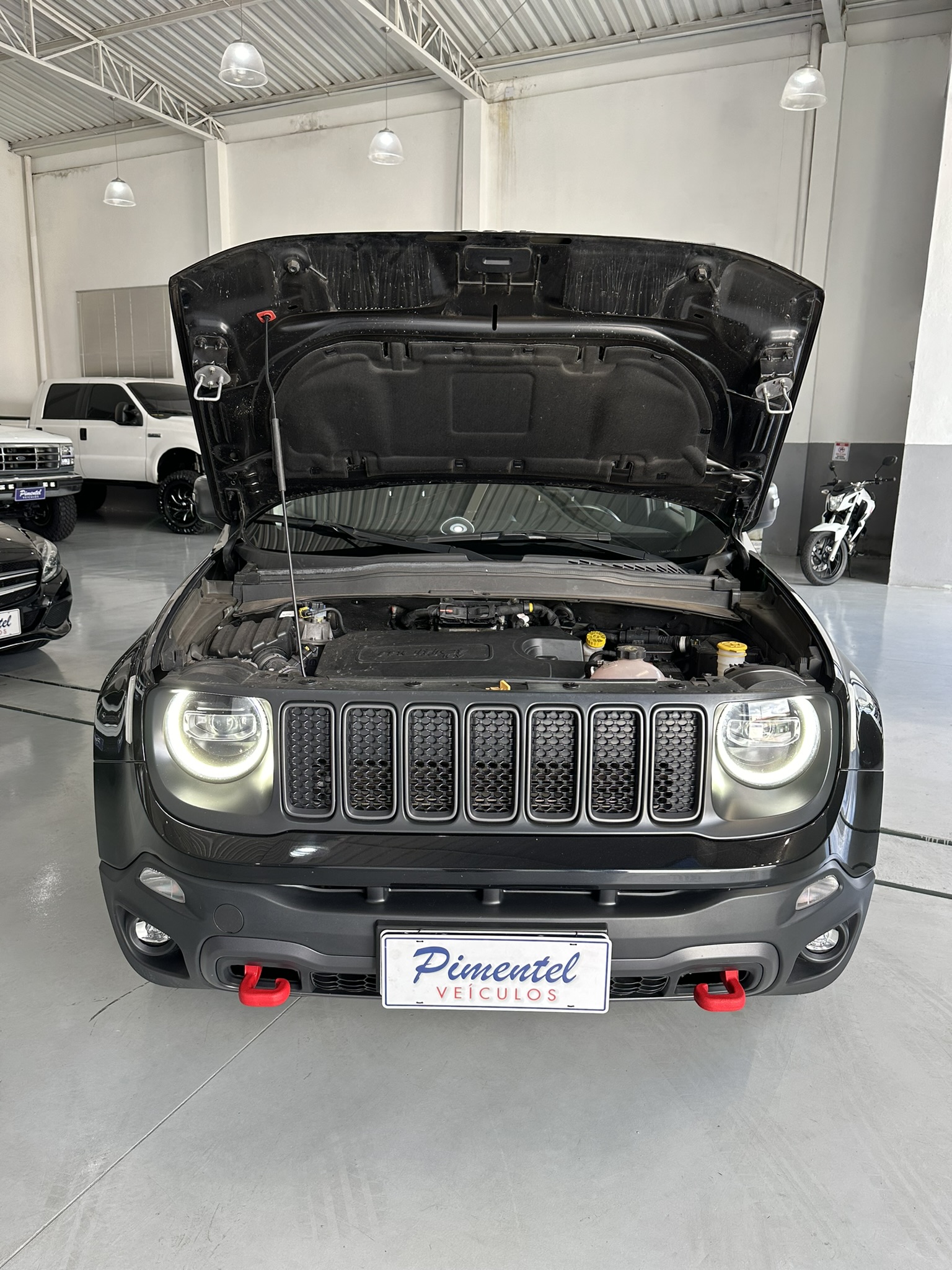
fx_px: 880
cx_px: 476
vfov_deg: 71.6
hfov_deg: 56.8
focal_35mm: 24
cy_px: 635
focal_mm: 6.86
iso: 100
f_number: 1.78
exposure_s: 1/120
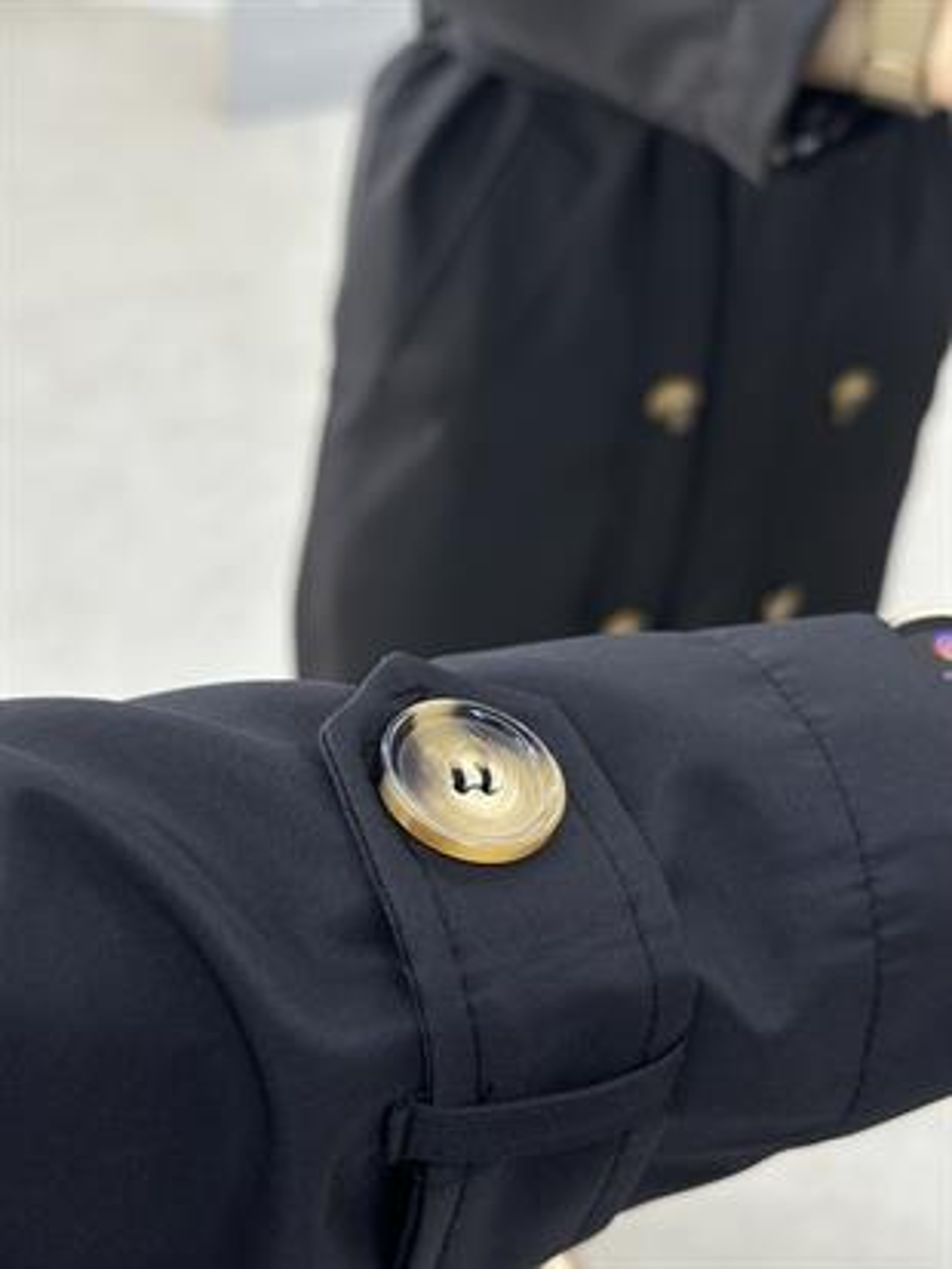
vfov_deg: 39.6
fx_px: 1759
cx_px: 476
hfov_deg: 30.3
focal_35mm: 48
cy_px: 634
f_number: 1.78
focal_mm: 6.86
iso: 80
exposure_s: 1/187
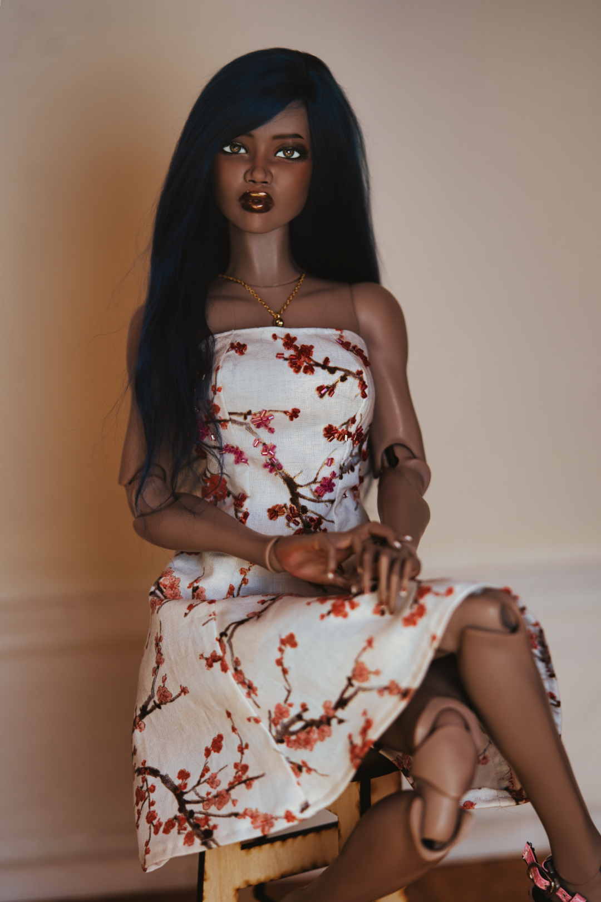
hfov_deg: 15.2
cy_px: 451
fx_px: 2254
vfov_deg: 22.6
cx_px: 300
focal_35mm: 90
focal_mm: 90
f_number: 2.8
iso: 160
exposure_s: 1/160
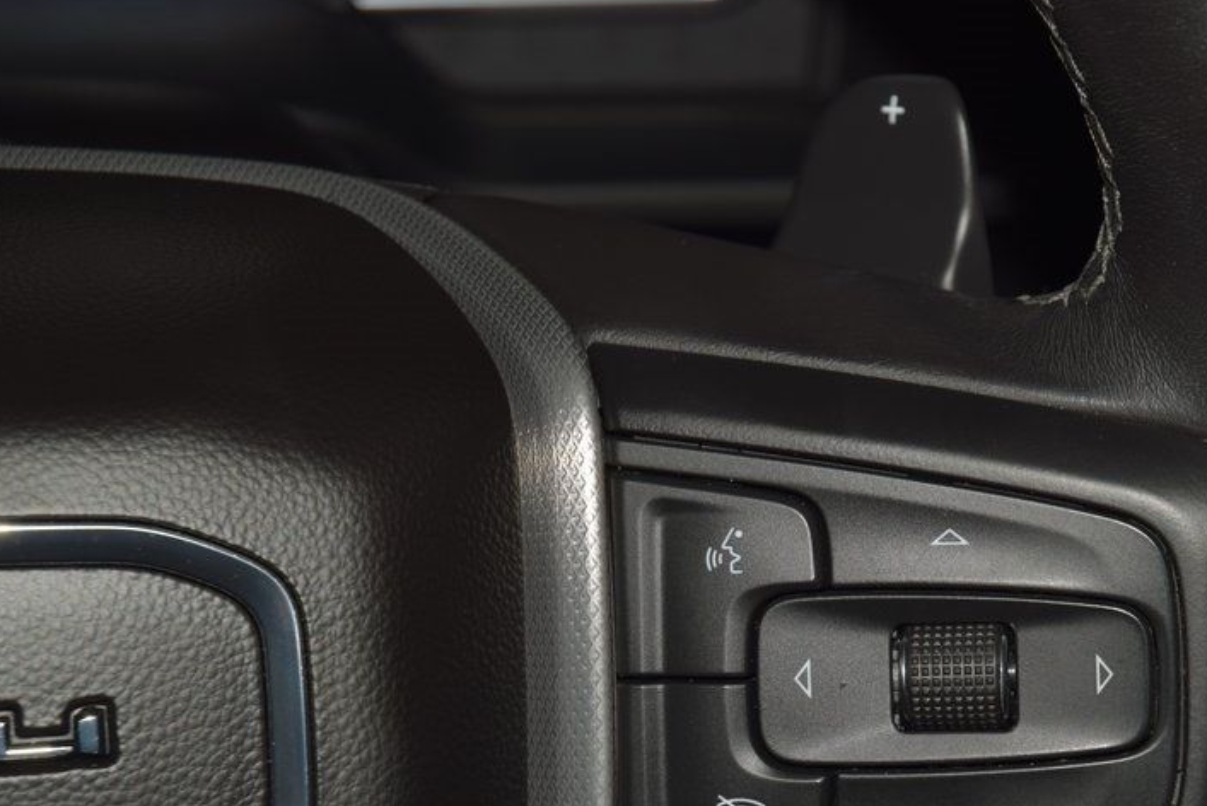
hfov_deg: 13.5
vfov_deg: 9.0
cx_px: 794
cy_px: 558
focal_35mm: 152
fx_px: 5098
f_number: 8
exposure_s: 1/125
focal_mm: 70
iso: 100
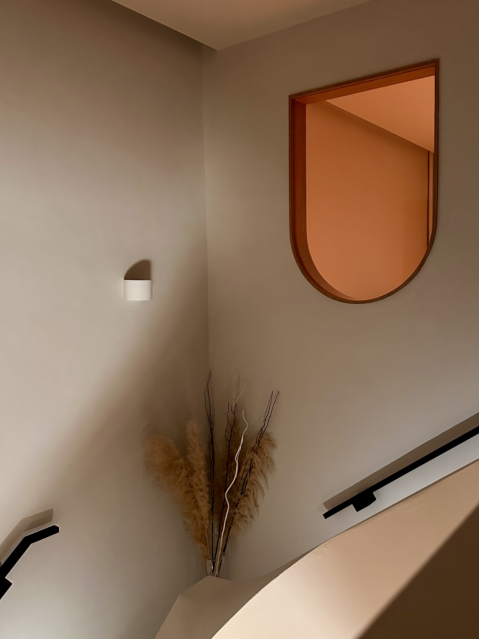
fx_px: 554
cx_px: 257
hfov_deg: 46.8
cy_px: 307
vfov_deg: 59.9
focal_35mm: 30
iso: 1000
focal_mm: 6.86
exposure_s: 1/30
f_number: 1.78
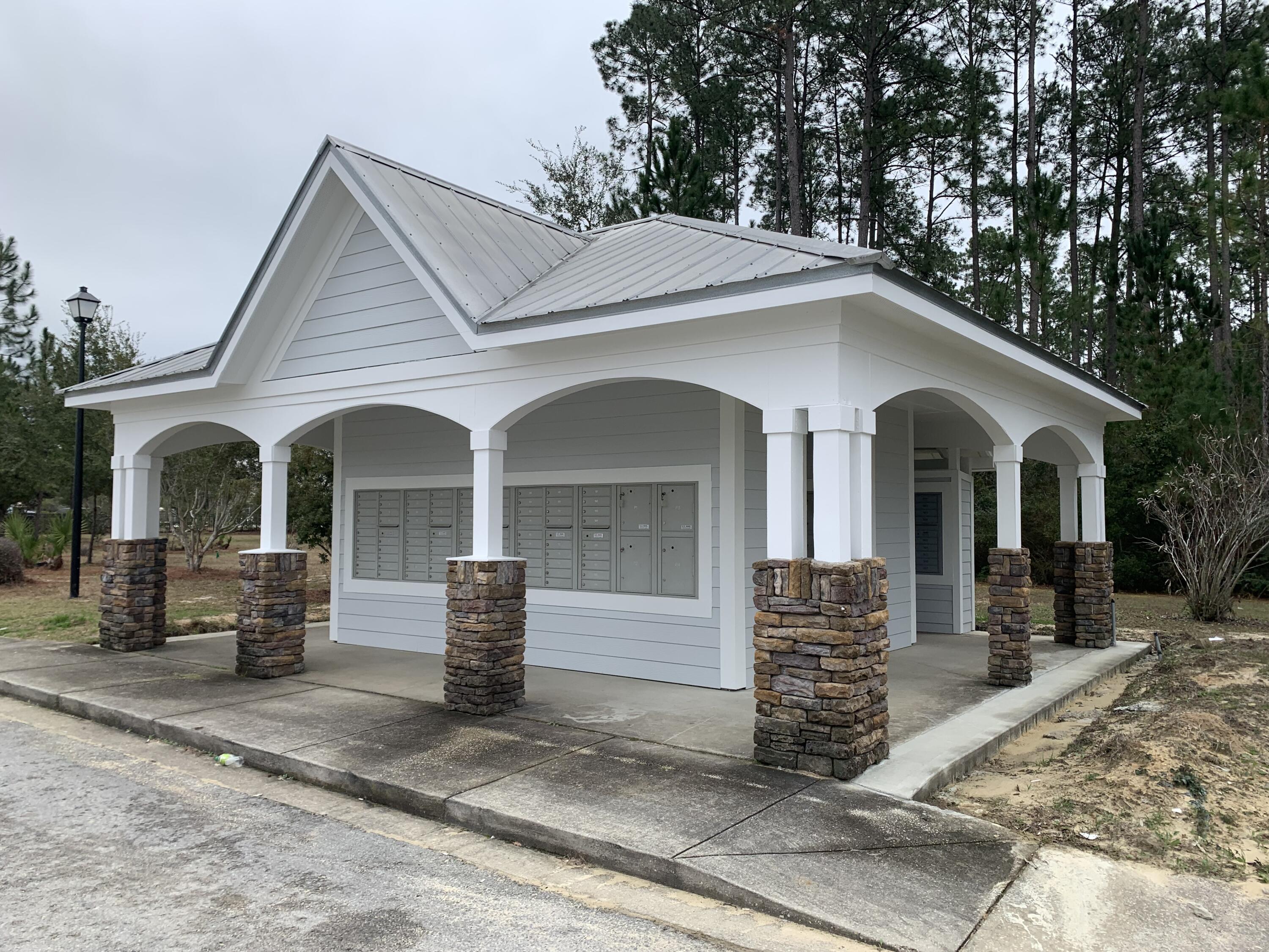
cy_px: 476
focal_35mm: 26
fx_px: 953
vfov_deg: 53.1
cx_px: 634
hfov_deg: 67.3
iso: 25
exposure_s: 1/749
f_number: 1.8
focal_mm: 4.25
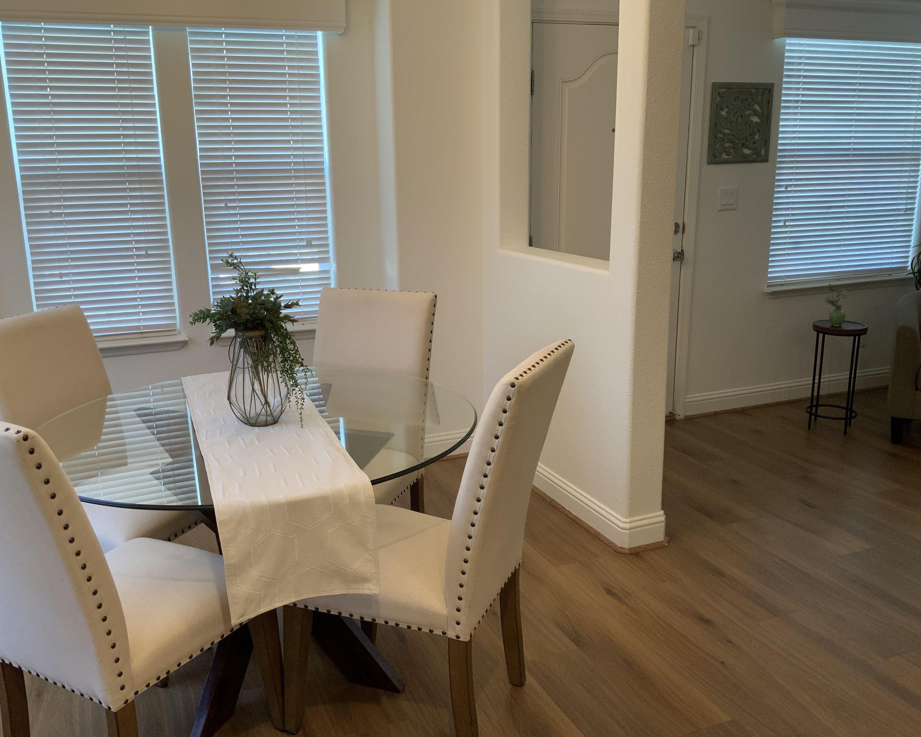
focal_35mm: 31
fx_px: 845
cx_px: 434
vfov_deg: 47.1
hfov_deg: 57.1
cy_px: 376
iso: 64
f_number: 1.8
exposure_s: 1/60
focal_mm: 3
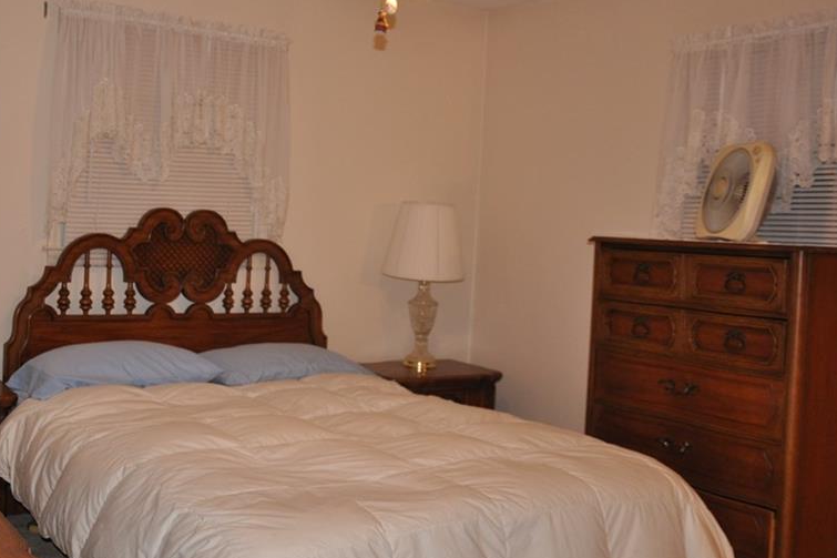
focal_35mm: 43
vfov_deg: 31.3
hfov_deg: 45.3
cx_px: 303
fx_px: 992
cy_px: 232
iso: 800
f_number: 3.8
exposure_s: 1/60
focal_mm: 21
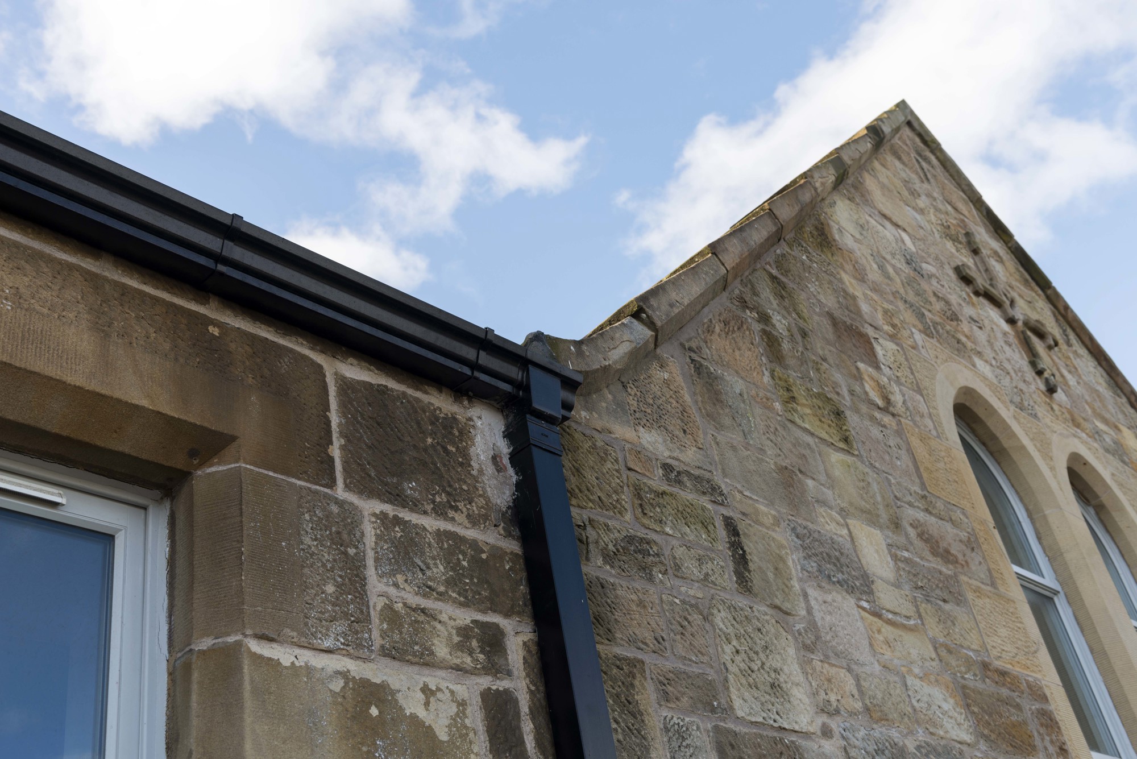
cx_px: 568
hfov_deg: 50.7
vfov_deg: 35.1
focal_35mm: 38
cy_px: 380
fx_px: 1201
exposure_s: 1/80
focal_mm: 38
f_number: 7.1
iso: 100
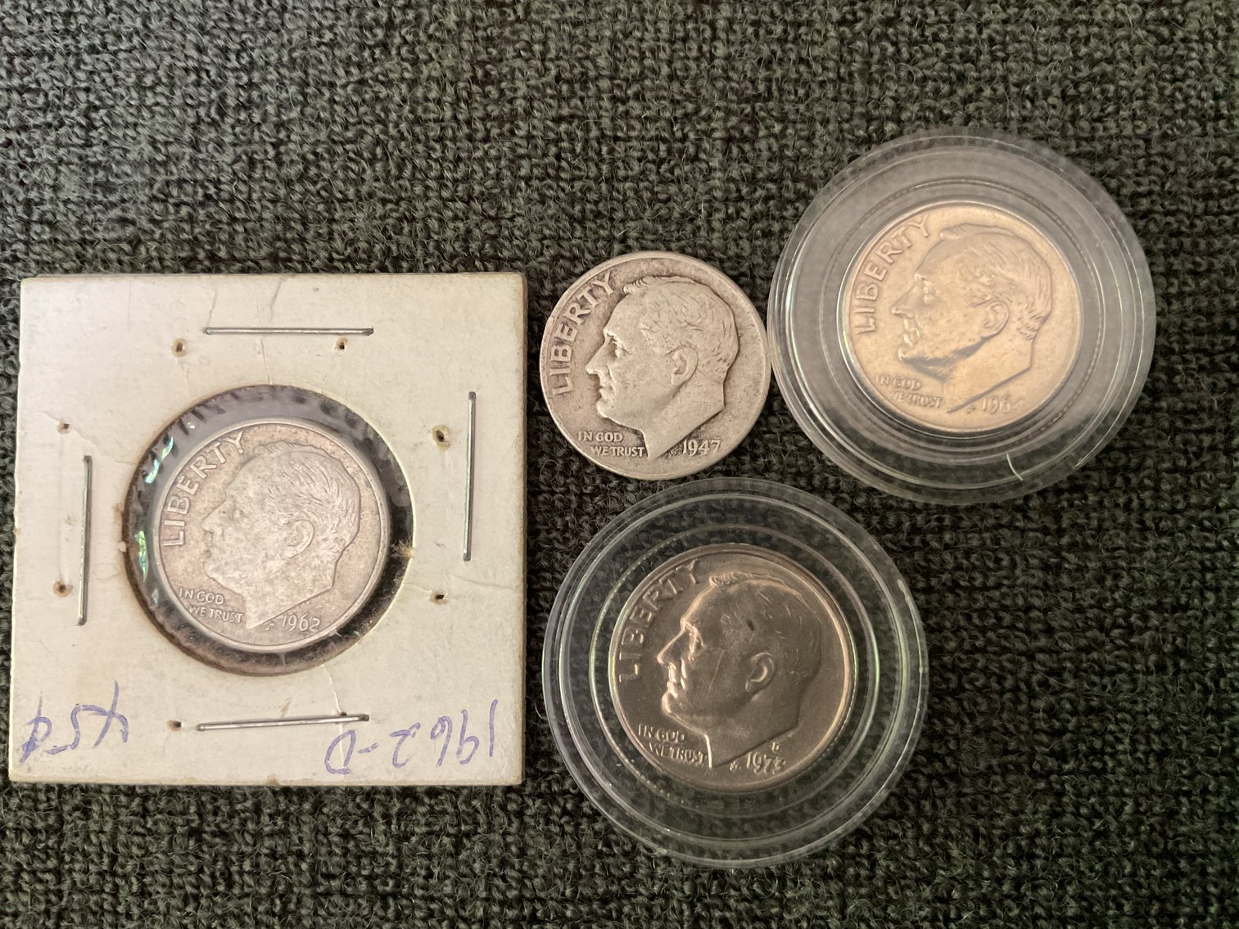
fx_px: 1038
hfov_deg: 61.7
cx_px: 620
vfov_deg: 48.2
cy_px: 464
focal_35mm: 29
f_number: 1.8
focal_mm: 3
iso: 250
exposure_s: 1/33
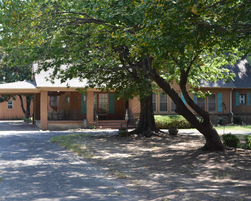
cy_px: 100
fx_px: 409
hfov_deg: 34.2
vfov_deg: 27.6
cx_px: 124
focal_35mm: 55
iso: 180
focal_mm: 32
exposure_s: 1/125
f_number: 5.6
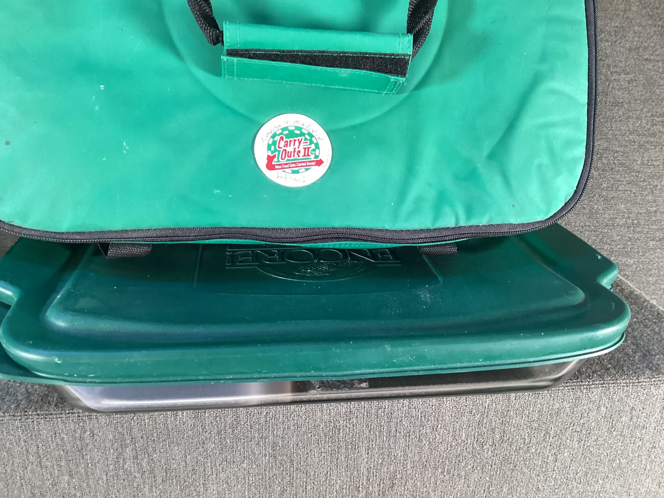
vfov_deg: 45.4
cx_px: 332
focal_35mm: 31
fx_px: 595
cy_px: 249
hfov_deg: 58.3
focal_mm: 3.3
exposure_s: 1/60
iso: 250
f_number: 2.4
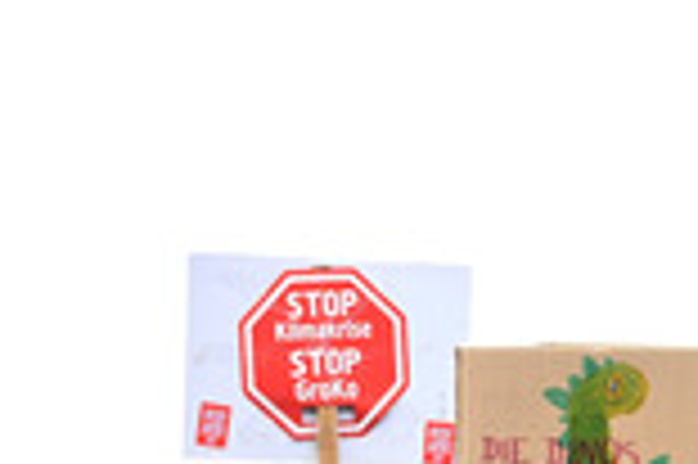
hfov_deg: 15.6
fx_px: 2537
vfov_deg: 10.2
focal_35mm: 131
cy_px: 617
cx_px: 453
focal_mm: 45
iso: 1000
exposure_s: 1/250
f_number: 10
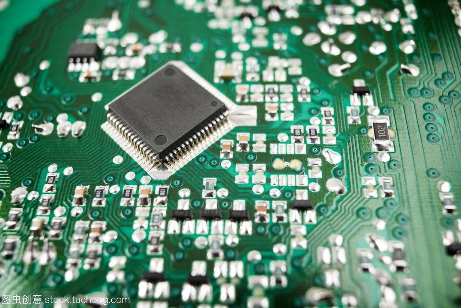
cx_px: 230
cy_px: 154
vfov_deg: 37.9
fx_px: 448
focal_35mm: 35
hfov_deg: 54.4
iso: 100
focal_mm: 35
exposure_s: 1/250
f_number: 8
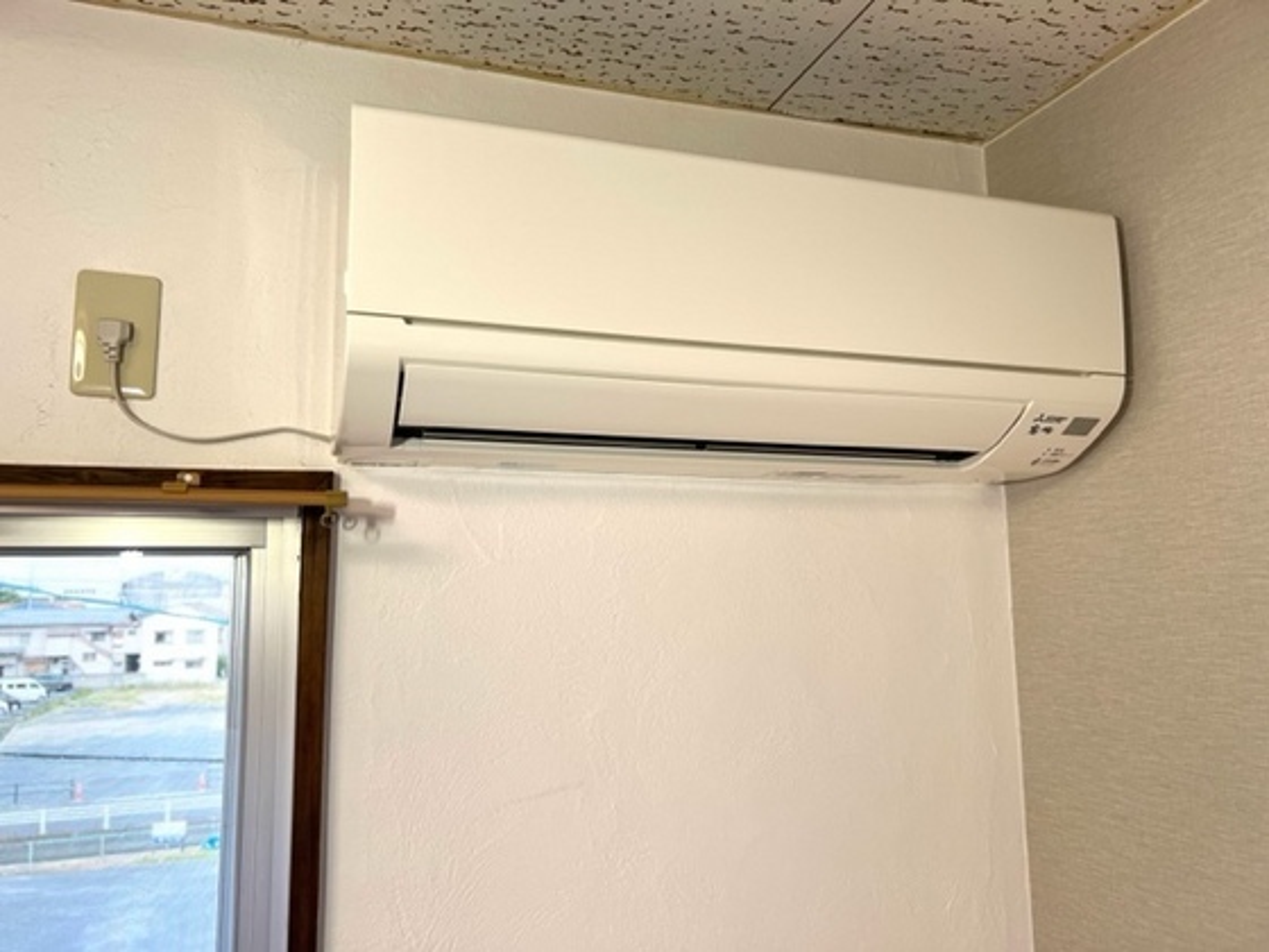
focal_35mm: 26
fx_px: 953
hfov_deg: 67.3
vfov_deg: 53.1
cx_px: 634
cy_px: 476
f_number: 1.5
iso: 64
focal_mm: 5.7
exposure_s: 1/129
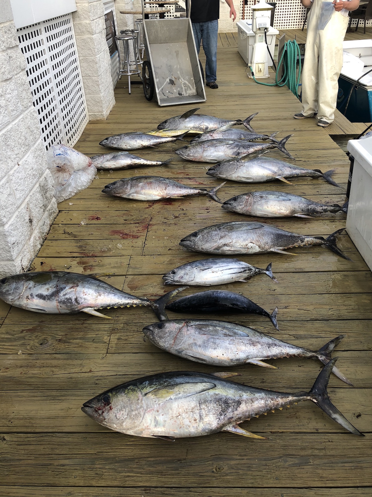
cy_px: 248
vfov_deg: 63.4
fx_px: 401
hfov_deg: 49.7
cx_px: 186
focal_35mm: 28
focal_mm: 3.99
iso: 20
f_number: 1.8
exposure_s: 1/187
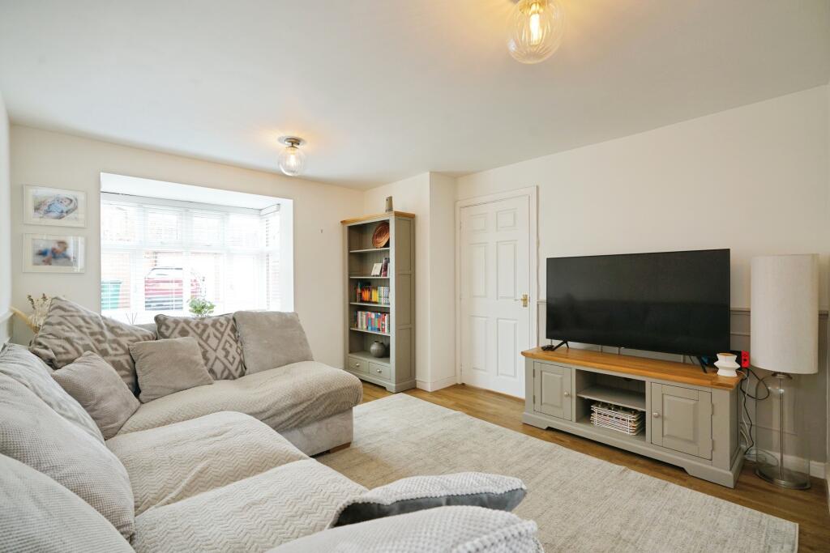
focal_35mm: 16
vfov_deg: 73.8
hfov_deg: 96.7
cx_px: 415
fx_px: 369
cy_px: 276
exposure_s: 1/20
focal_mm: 16
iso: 800
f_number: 7.1
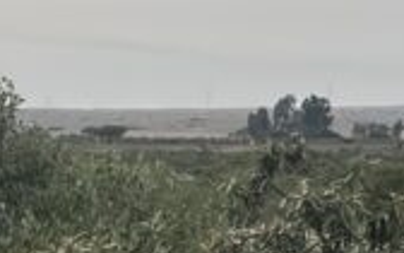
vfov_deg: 7.6
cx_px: 305
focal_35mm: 168
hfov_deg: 12.4
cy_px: 458
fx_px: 1850
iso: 50
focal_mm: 5.1
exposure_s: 1/1355
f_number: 1.6
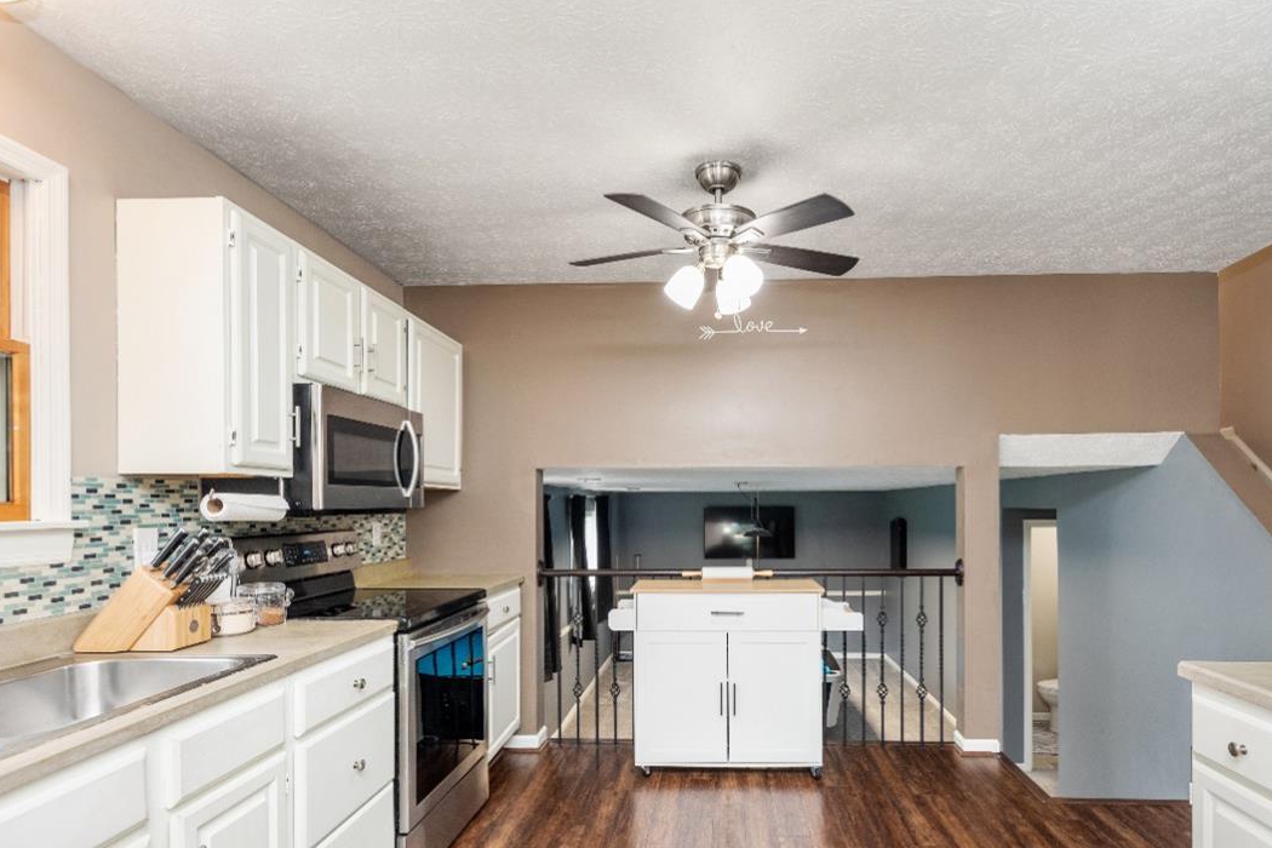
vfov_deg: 61.5
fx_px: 707
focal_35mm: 20
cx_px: 700
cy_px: 504
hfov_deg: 83.7
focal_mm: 14
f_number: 5
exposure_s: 1/100
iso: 640
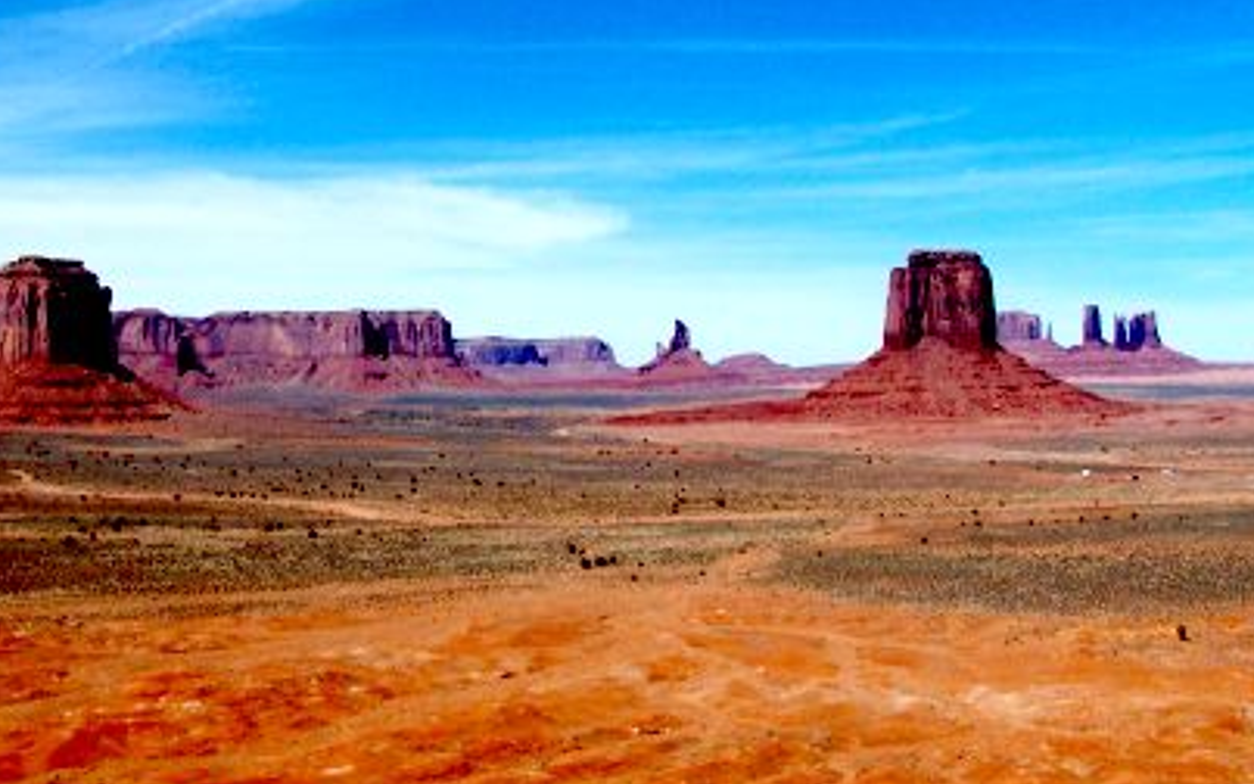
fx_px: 1709
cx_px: 613
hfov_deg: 40.3
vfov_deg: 25.7
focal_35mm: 50
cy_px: 254
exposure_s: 1/750
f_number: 5.6
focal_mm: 6.3
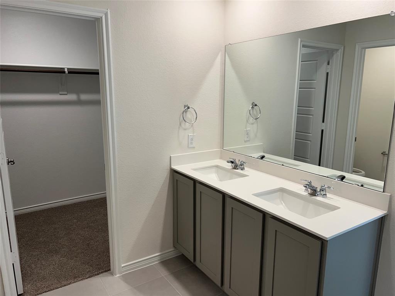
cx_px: 198
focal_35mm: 26
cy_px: 148
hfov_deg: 67.3
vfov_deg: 53.1
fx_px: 297
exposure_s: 1/120
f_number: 1.5
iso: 64
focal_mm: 5.7
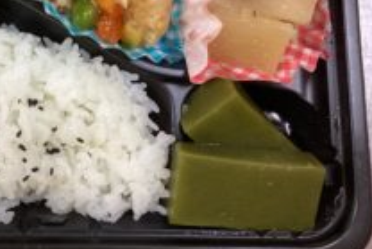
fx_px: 600
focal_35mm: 58
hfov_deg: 33.1
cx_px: 56
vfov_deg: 22.8
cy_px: 19
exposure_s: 1/60
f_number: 2.4
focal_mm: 3.3
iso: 160
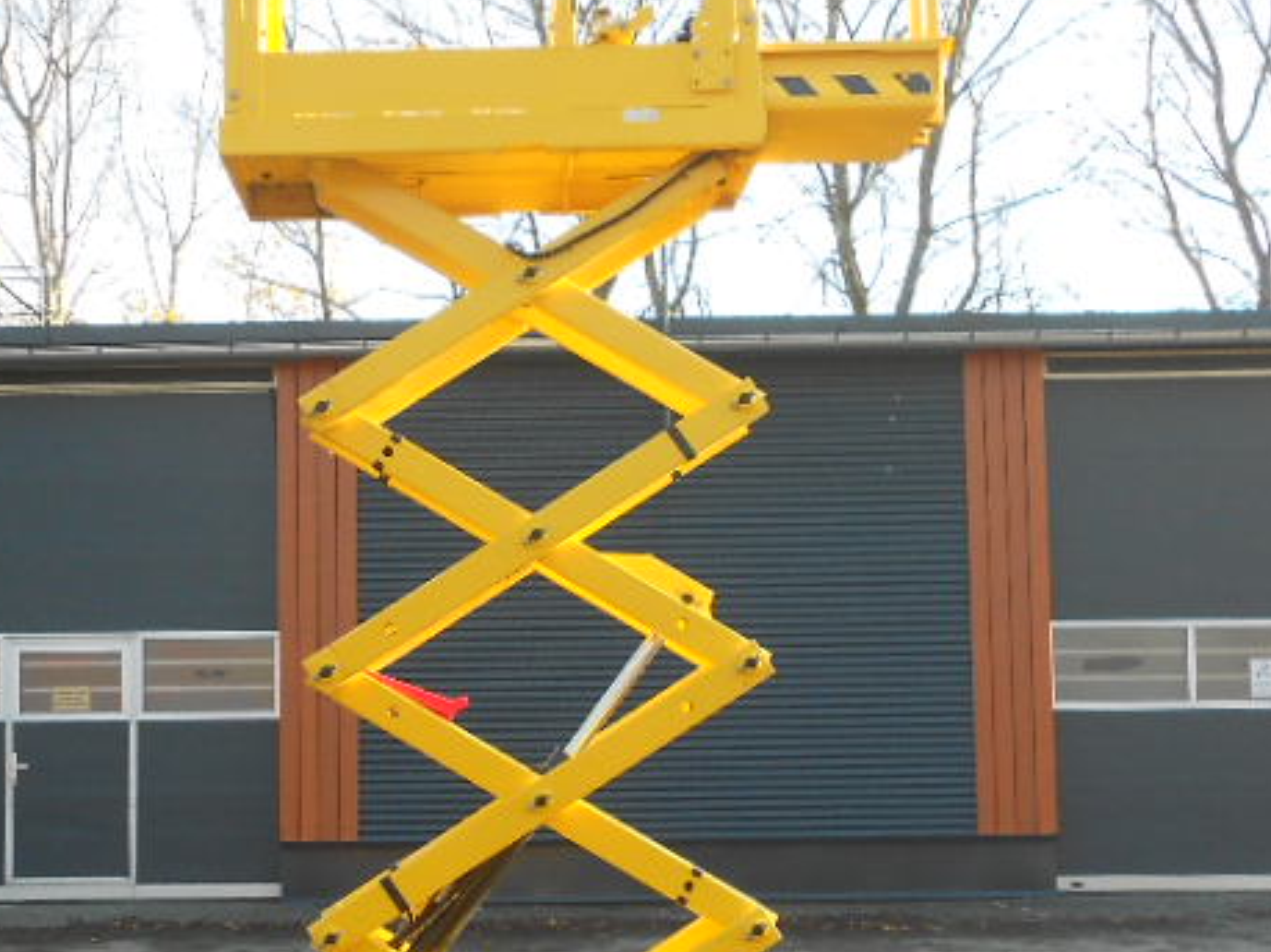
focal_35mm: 58
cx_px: 446
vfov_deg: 25.1
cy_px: 598
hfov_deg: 33.0
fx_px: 2129
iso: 80
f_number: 3.2
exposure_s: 1/200
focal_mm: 4.6
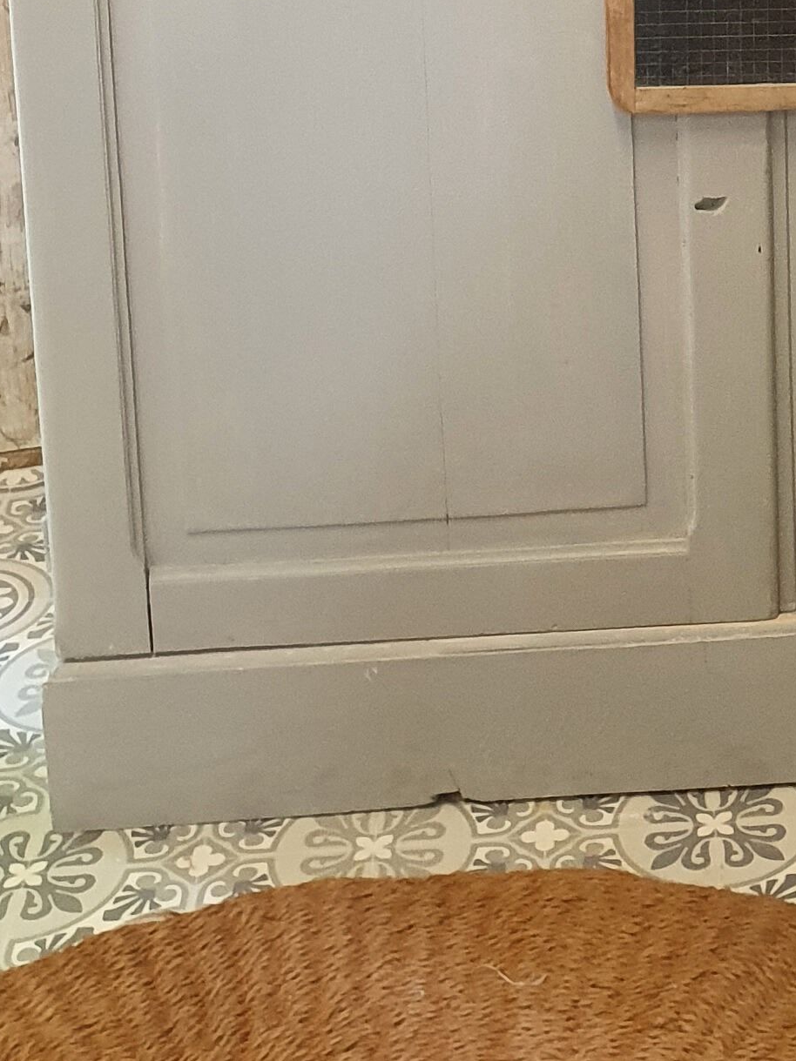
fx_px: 2637
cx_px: 808
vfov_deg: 20.4
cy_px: -398
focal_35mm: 86
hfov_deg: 16.8
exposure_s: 1/100
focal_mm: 4.32
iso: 320
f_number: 2.4
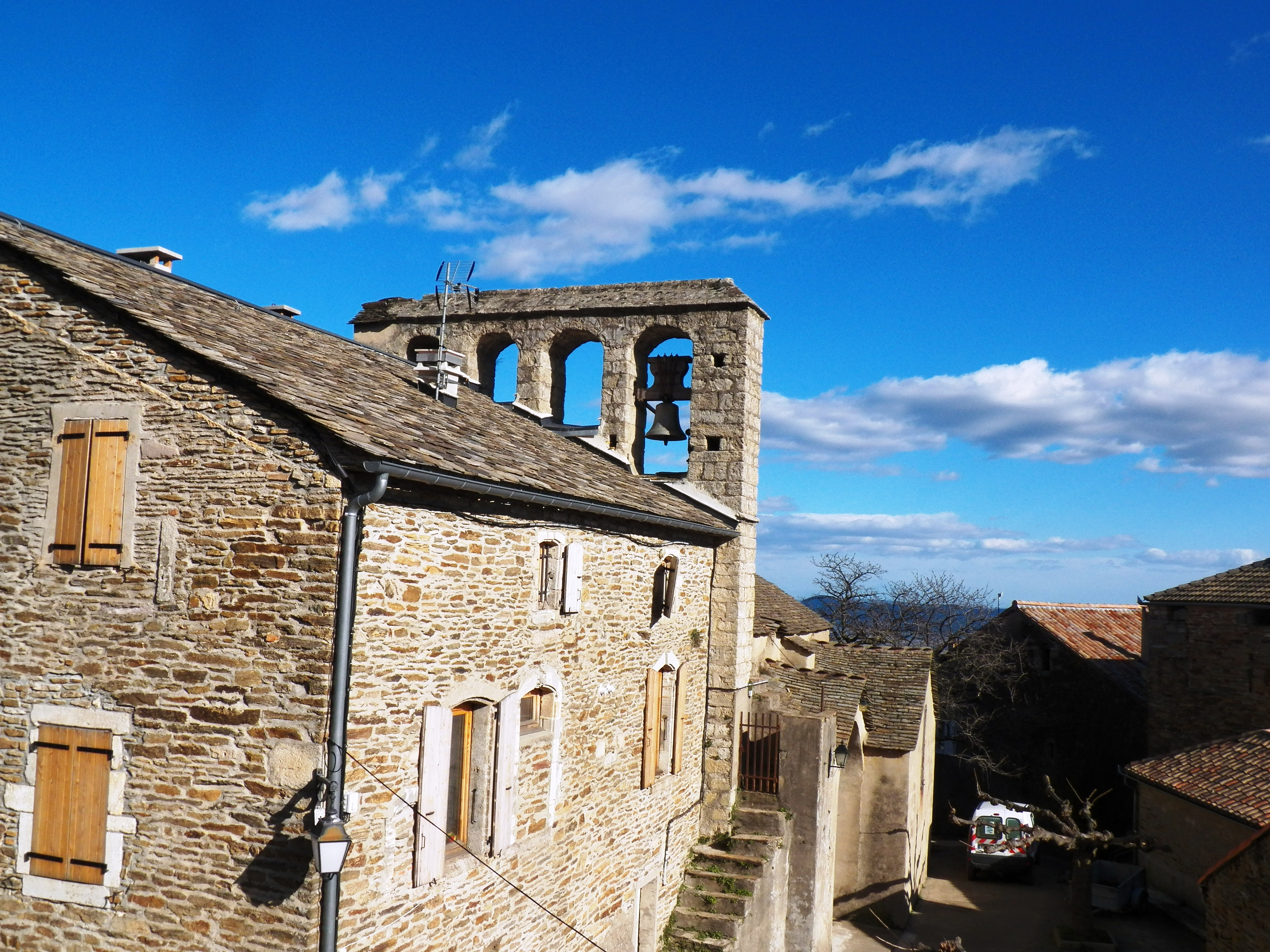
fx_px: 1137
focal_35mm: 31
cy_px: 476
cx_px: 635
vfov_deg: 45.4
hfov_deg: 58.4
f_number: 4.5
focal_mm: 5.5
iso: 125
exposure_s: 1/1250
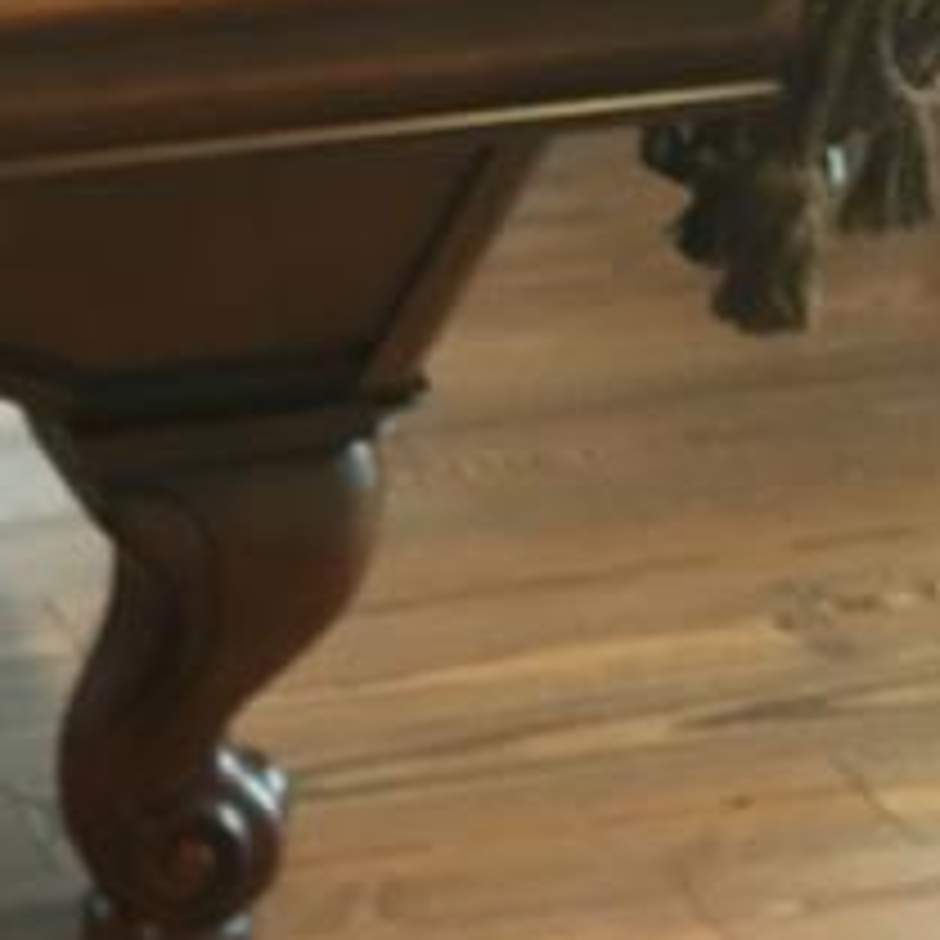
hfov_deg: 16.0
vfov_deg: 16.4
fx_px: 3011
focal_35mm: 98
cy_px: 1331
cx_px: -540
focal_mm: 4.15
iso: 200
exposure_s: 1/24
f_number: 2.2
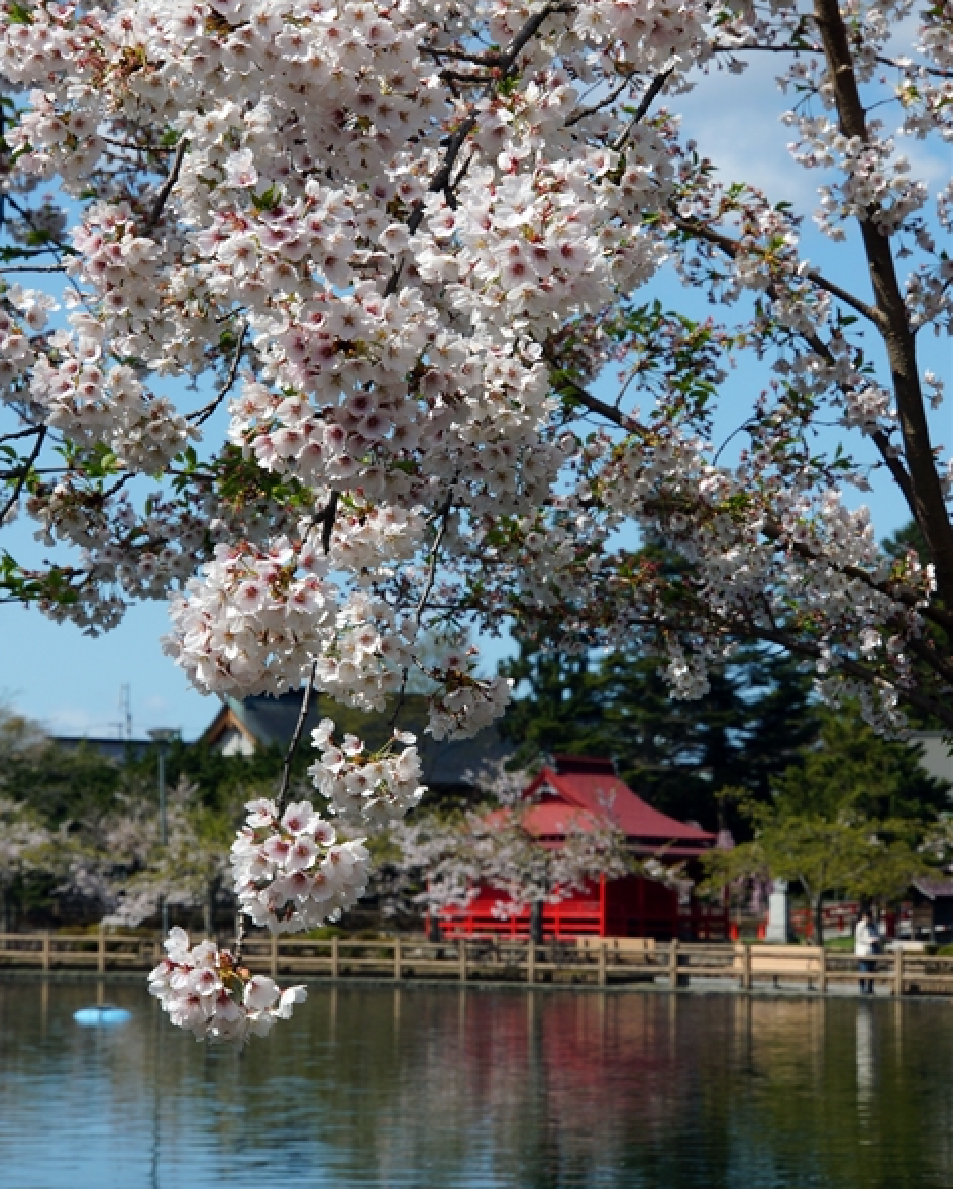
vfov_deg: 17.0
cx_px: 418
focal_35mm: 113
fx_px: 3987
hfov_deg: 13.6
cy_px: 478
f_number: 11
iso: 100
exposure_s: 1/160
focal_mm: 59.3
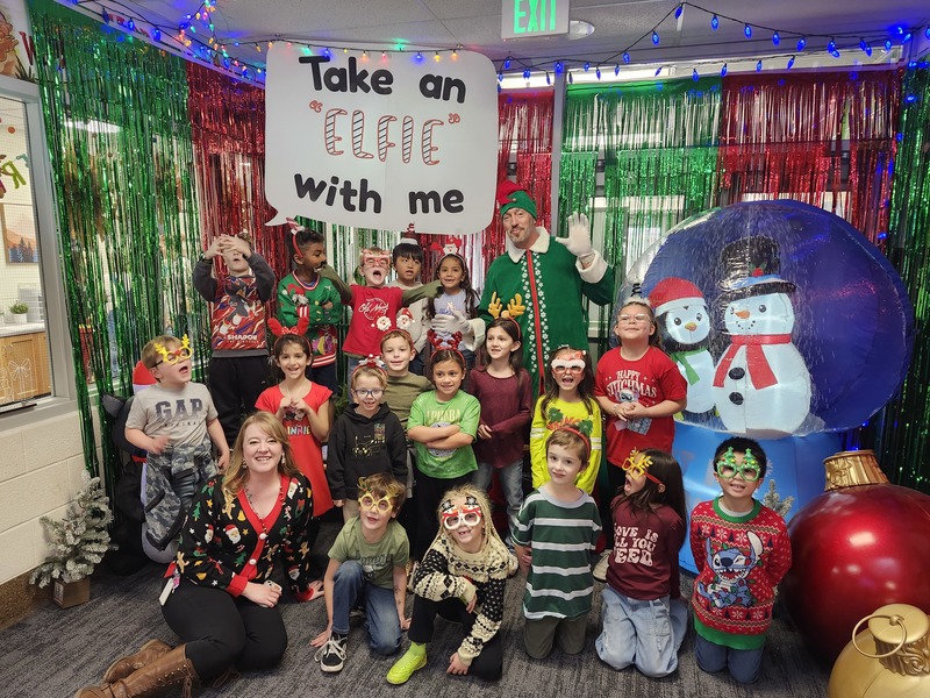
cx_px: 465
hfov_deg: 73.9
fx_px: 618
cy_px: 349
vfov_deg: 58.9
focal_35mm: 23
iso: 320
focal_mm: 5.54
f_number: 1.8
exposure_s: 1/60
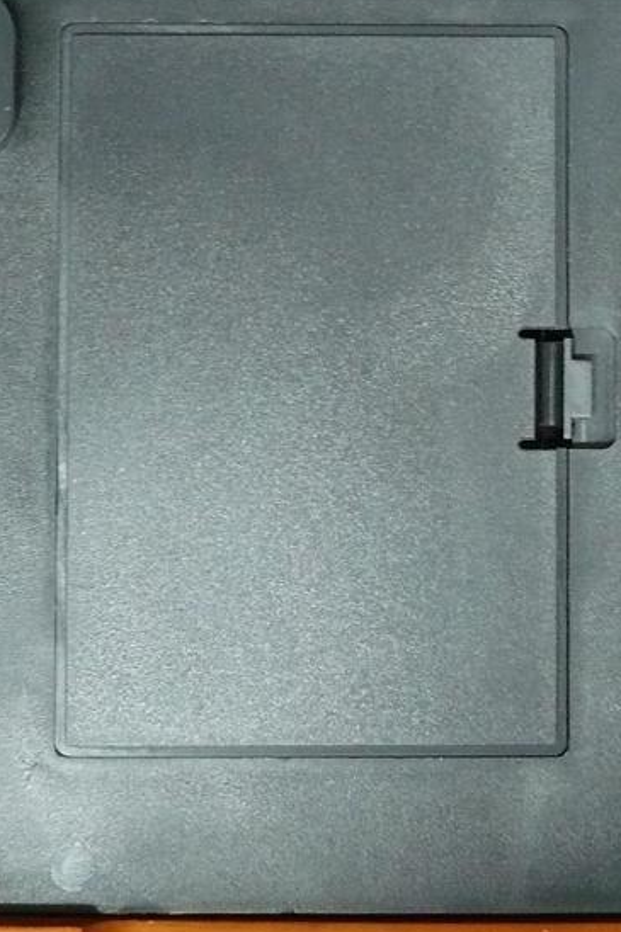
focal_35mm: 85
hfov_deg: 16.0
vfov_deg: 23.9
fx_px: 2201
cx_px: 485
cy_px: 357
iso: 400
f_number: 2.8
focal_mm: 5.8
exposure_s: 1/8
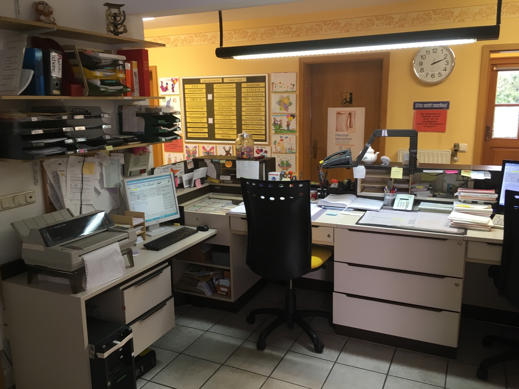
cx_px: 260
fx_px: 435
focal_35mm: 29
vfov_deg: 48.2
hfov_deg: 61.7
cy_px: 194
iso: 80
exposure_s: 1/33
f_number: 2.2
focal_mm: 4.15
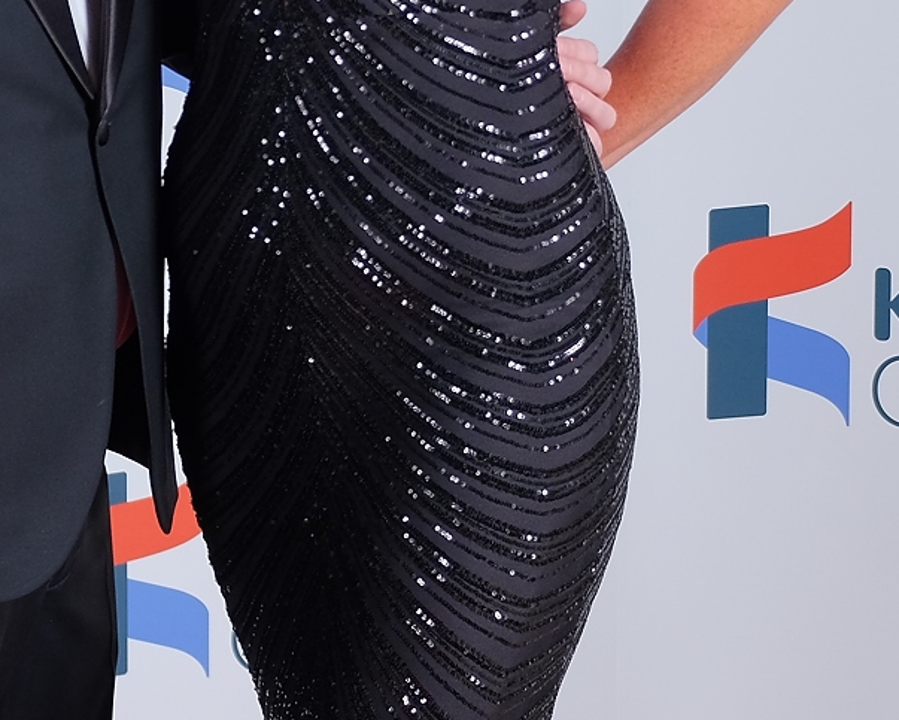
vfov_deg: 12.1
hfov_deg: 15.2
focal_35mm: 126
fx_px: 3354
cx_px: 306
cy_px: -70
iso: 400
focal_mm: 30.2
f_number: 3.6
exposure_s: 1/180
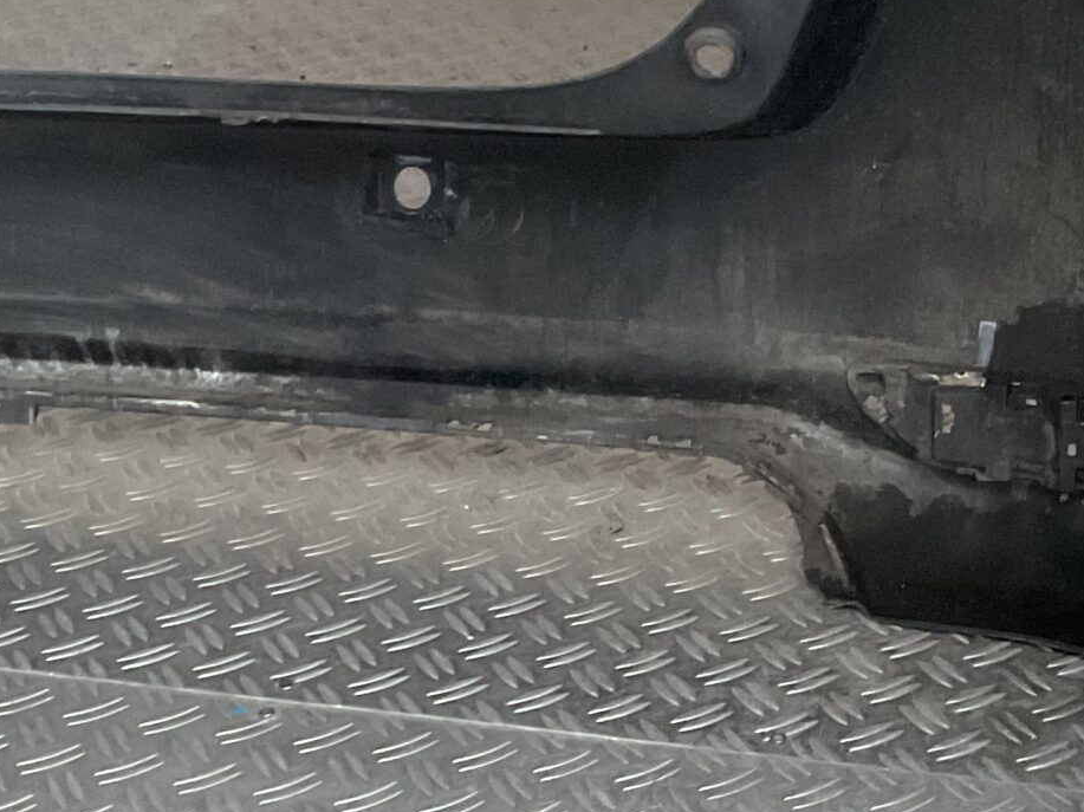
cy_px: 476
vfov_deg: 18.2
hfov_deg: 23.9
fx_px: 2536
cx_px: 827
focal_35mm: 81
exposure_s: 1/30
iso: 320
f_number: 1.8
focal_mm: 3
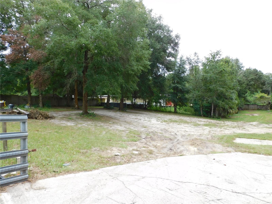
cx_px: 136
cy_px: 102
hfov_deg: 71.6
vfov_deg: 56.8
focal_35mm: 24
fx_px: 189
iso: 125
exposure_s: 1/320
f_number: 3.3
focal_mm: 4.3
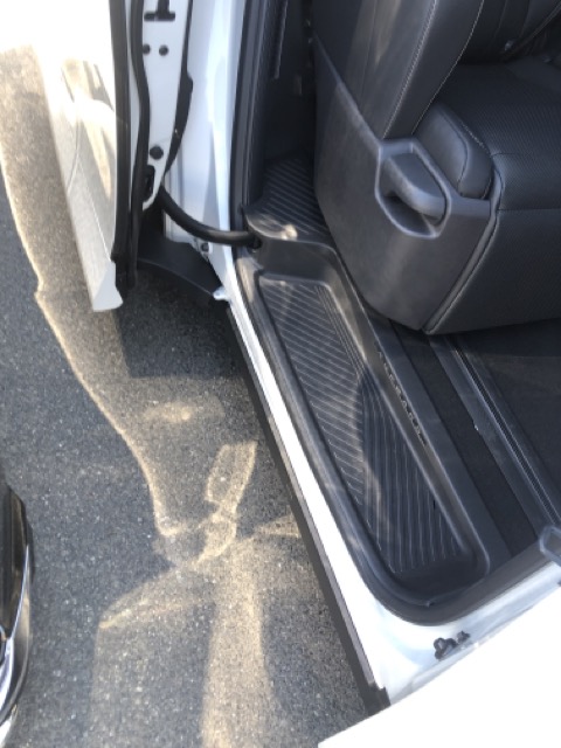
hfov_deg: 49.7
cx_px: 280
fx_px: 605
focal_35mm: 28
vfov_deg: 63.4
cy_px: 374
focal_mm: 3.99
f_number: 1.8
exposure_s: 1/60
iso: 25
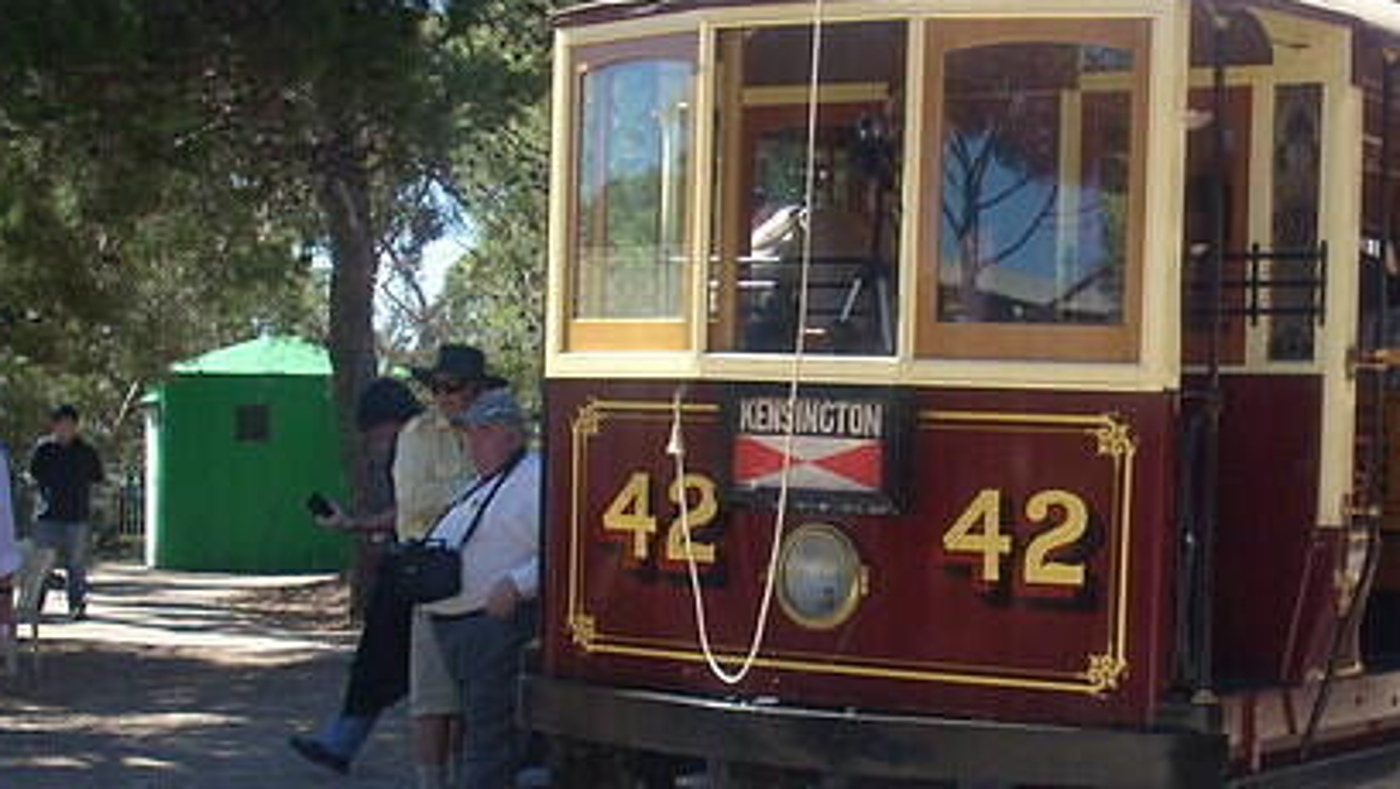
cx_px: 1108
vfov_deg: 15.3
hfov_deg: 26.4
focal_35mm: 79
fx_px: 2934
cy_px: 473
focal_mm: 6.2
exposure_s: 1/130
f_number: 5.6
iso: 64
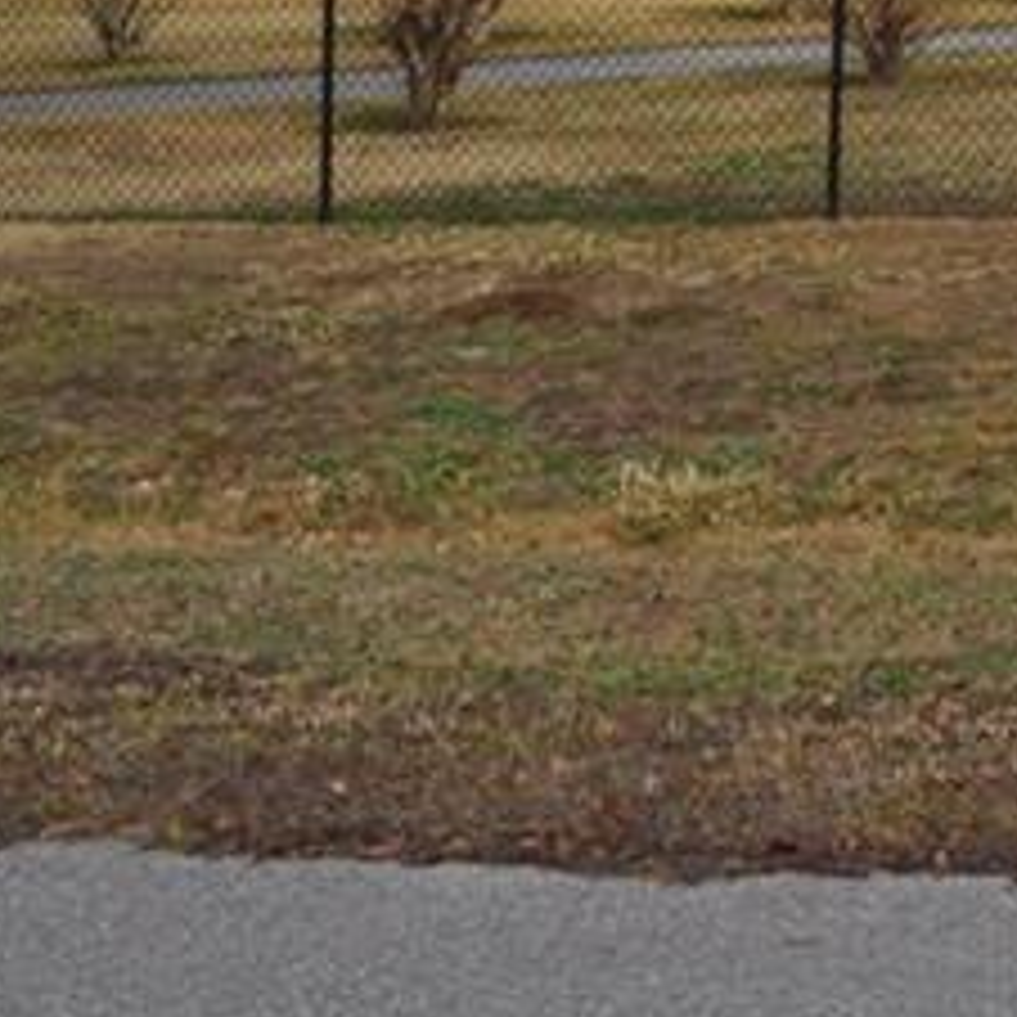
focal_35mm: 104
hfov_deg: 14.2
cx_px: 1984
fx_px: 3457
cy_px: -394
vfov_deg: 15.7
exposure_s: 1/200
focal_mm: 18
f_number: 13
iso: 200
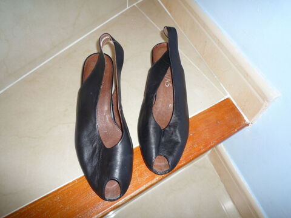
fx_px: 210
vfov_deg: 54.9
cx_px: 146
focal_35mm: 25
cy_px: 109
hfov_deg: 69.4
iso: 100
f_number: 2.8
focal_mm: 4.4
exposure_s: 1/30
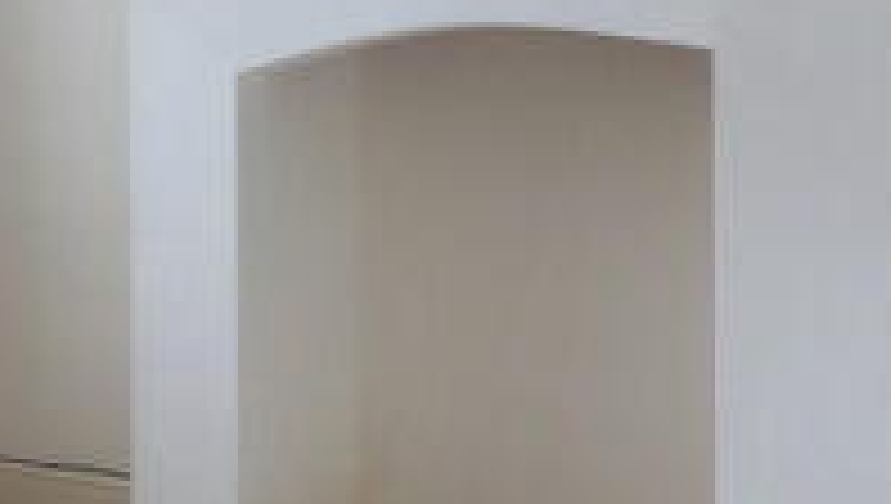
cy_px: 205
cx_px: -394
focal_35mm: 80
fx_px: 1893
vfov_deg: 15.2
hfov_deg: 22.4
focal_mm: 4.5
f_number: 2.8
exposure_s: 1/60
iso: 400
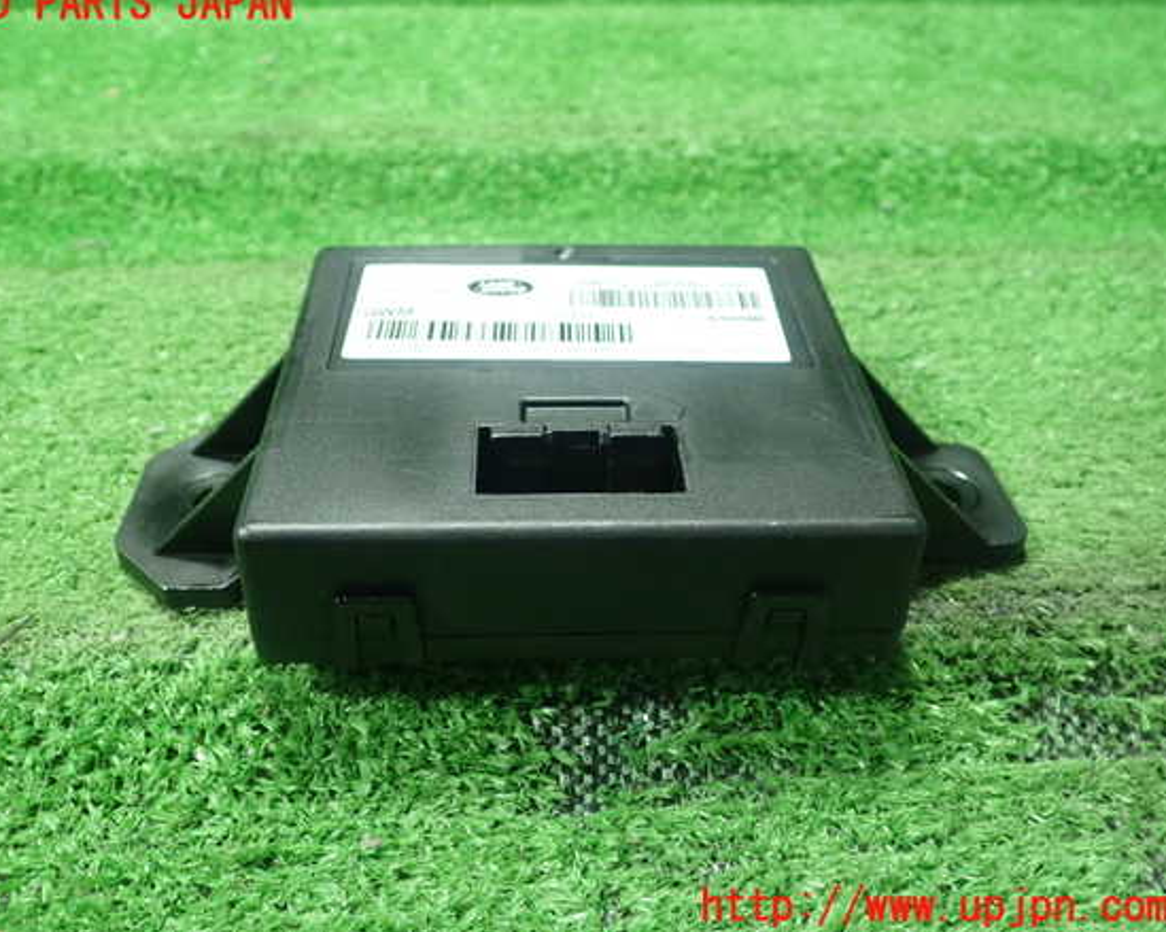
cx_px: 544
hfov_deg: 55.6
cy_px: 456
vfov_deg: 45.8
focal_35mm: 32
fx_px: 1104
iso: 800
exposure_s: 1/125
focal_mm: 5.5
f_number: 2.3
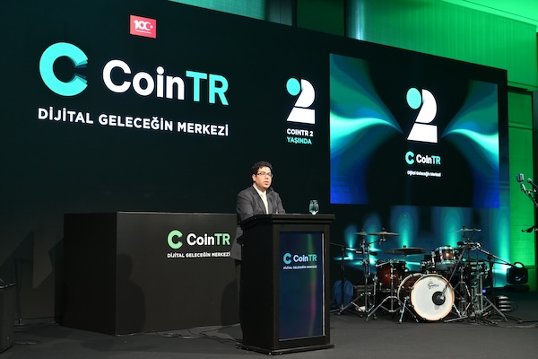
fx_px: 747
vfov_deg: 27.0
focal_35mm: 50
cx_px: 269
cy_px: 180
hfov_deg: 39.6
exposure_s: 1/125
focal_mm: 50
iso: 2000
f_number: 5.6
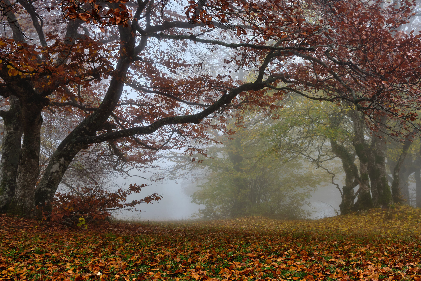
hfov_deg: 54.4
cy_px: 140
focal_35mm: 35
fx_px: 409
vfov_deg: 37.9
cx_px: 210
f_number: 8
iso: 200
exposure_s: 1/26
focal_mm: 23.3
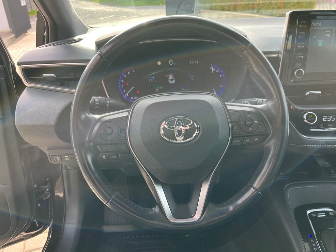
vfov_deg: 51.4
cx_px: 163
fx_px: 262
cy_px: 125
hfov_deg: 65.3
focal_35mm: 27
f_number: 1.6
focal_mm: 5.1
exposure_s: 1/164
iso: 50
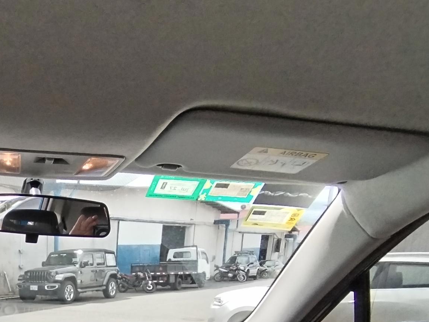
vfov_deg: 34.8
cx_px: 27
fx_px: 446
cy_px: 343
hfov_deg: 45.5
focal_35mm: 36
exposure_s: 1/172
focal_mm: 1.42
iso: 100
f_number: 2.2
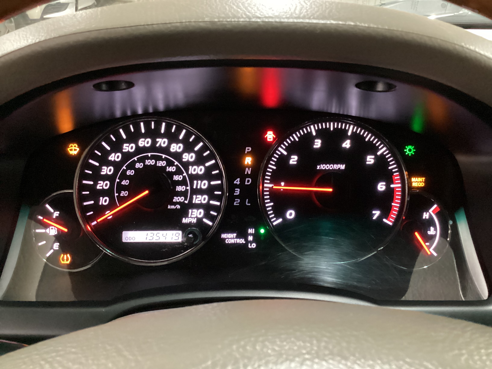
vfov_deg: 45.4
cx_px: 246
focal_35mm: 31
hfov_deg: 58.4
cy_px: 184
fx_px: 441
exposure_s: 1/20
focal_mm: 3.3
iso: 800
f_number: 2.4
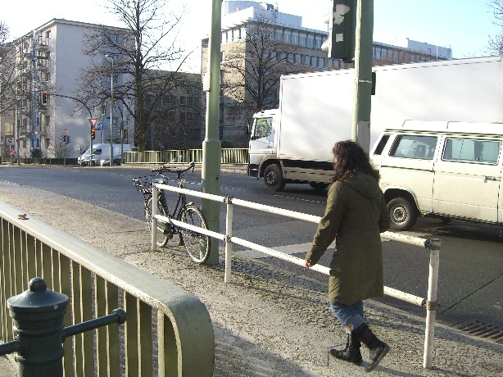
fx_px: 552
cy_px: 188
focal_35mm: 38
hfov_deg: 49.0
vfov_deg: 37.7
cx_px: 252
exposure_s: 1/200
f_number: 4
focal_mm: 7.9
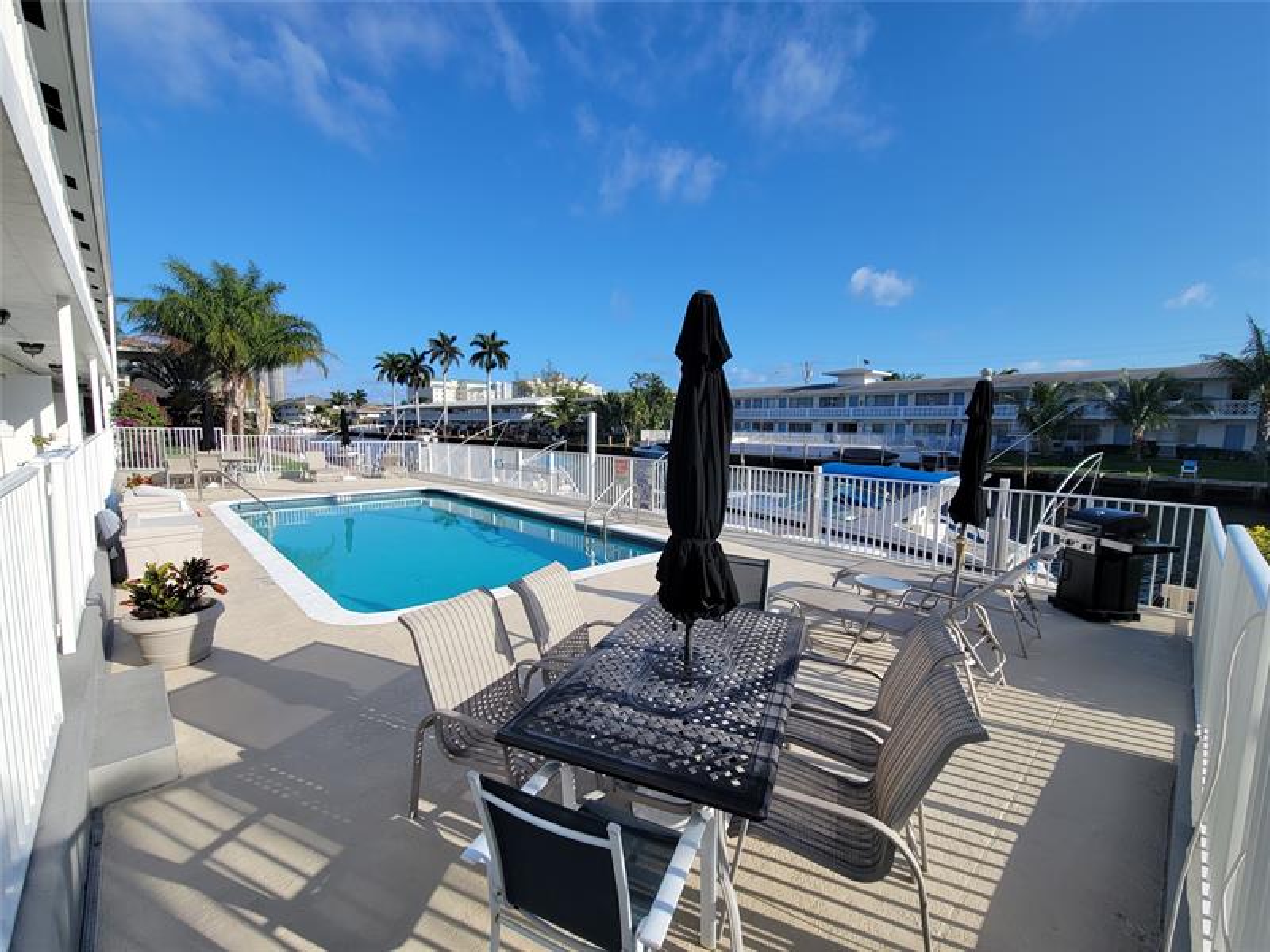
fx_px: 477
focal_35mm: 13
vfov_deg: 89.9
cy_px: 476
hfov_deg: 106.2
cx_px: 635
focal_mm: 2.2
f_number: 2.2
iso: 50
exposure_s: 1/1601
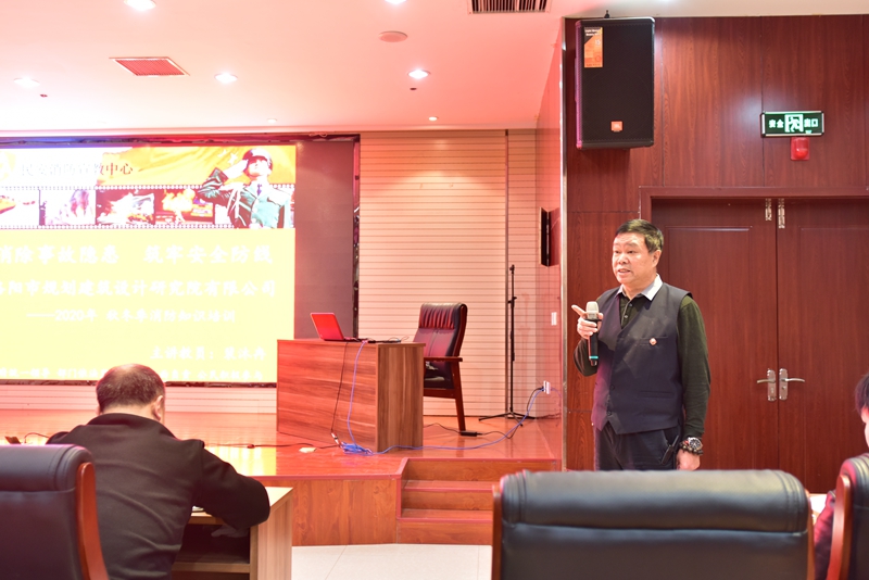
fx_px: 845
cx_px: 434
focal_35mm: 35
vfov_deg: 37.9
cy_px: 290
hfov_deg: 54.4
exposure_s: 1/15
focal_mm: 35
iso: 800
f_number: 4
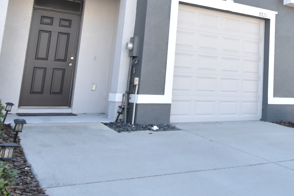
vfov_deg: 31.4
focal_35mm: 41
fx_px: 335
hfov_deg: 43.6
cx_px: 261
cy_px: 27
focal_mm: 10
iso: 800
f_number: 3.5
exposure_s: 1/1000
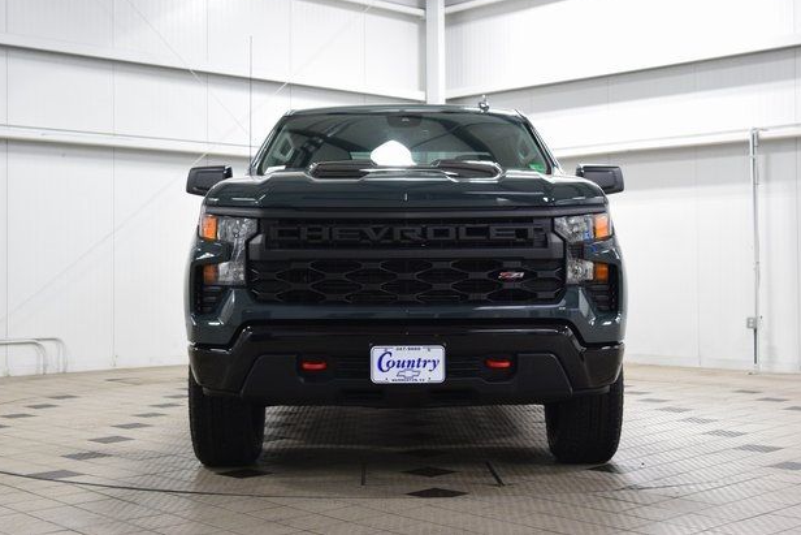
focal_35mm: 53
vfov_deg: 25.5
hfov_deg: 37.5
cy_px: 258
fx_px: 1179
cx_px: 410
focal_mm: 34
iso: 1600
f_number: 4.5
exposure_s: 1/60
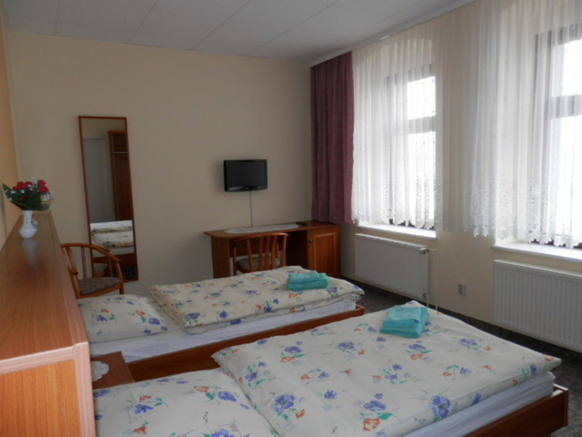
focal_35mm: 25
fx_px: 420
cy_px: 218
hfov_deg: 69.4
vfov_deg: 54.9
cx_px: 291
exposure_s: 1/30
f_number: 3
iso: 100
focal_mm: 4.5
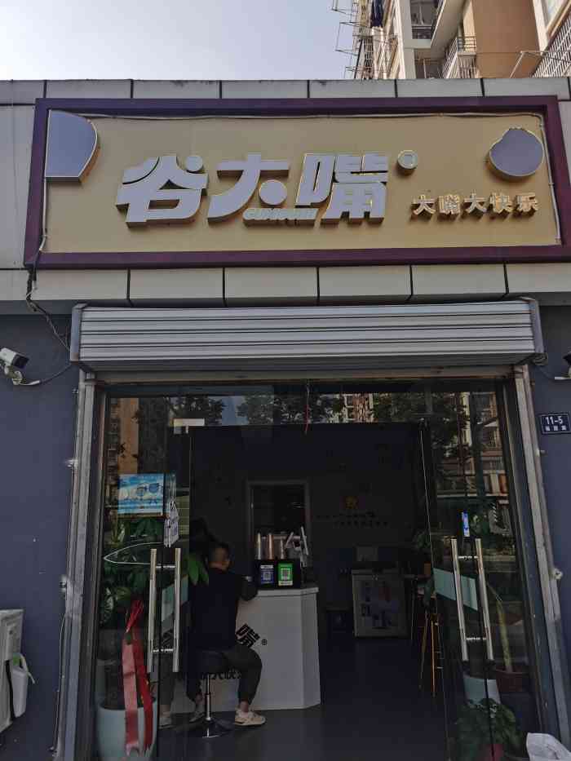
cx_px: 286
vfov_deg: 65.3
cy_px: 380
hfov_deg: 51.4
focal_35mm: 27
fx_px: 594
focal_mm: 5.58
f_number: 1.8
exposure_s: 1/1250
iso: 50
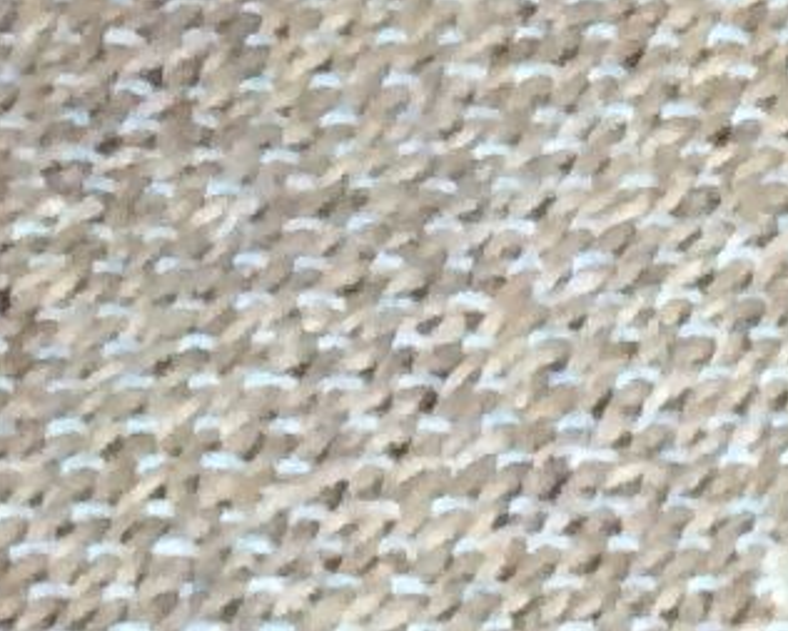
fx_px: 5972
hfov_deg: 6.4
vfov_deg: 6.0
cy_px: 1013
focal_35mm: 256
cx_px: 2972
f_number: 2.4
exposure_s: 1/25
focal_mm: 3.3
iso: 200
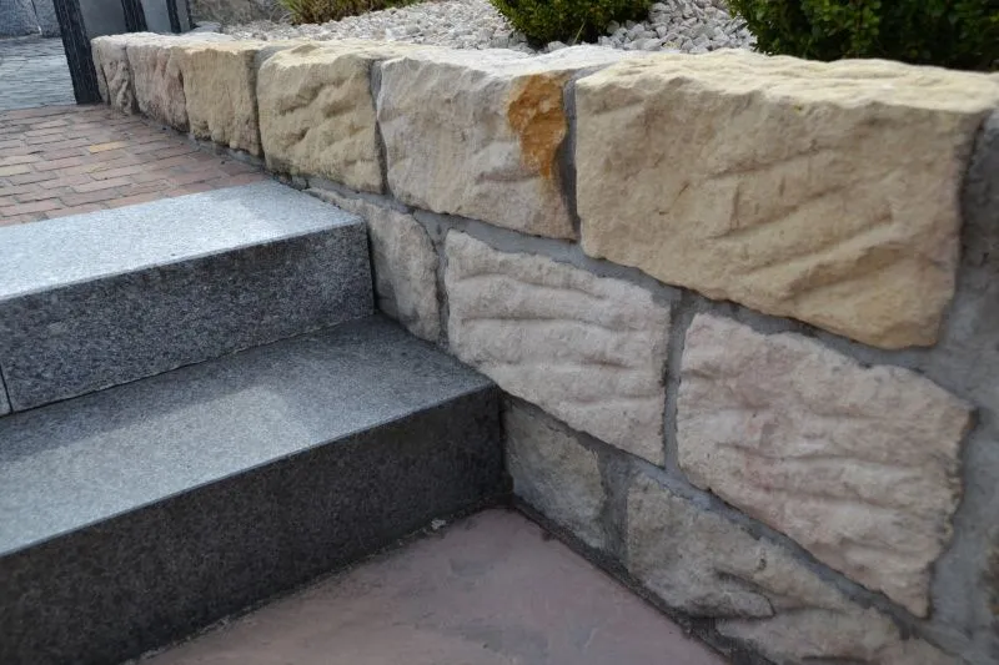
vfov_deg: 40.0
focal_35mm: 33
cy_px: 332
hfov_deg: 57.2
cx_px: 500
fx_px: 916
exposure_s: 1/200
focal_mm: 22
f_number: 8
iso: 100
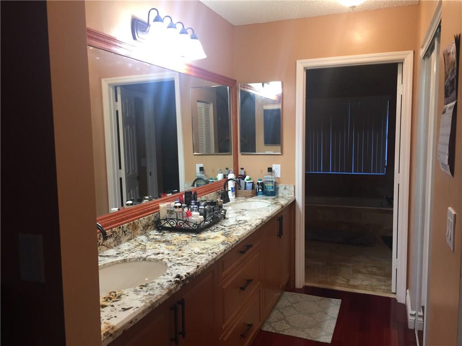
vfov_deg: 48.2
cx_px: 231
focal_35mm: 29
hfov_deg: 61.7
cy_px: 173
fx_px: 387
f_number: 2.2
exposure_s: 1/30
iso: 125
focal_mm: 4.15
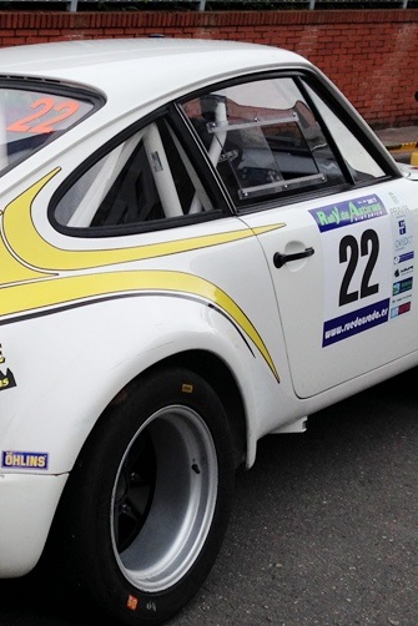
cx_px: -14
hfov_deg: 18.9
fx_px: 1218
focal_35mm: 70
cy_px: 311
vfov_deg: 28.8
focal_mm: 4.12
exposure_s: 1/497
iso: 50
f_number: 2.4
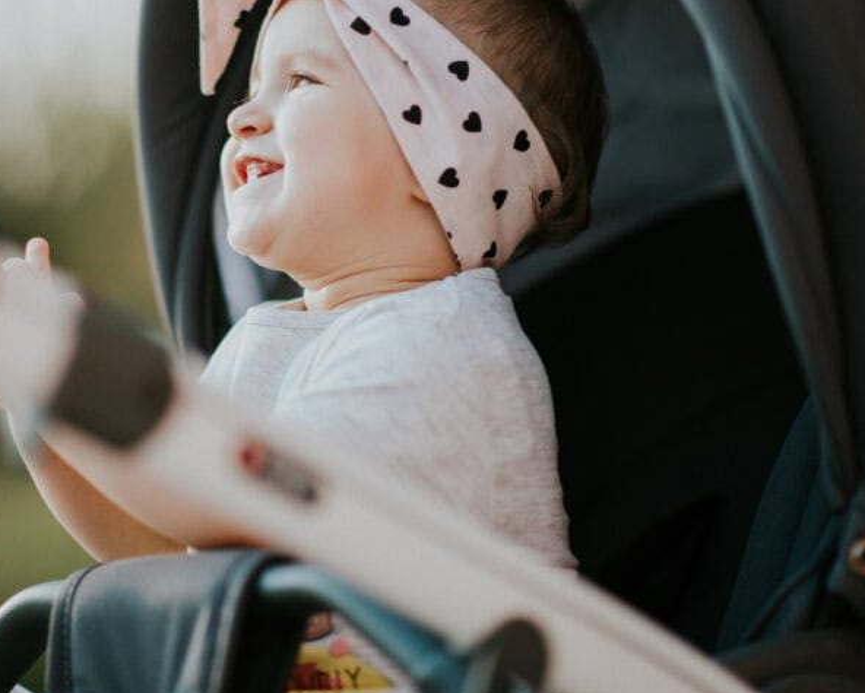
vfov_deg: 11.2
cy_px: 241
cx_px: 317
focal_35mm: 138
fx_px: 3534
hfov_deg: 13.9
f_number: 1.4
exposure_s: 1/400
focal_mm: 85
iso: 50
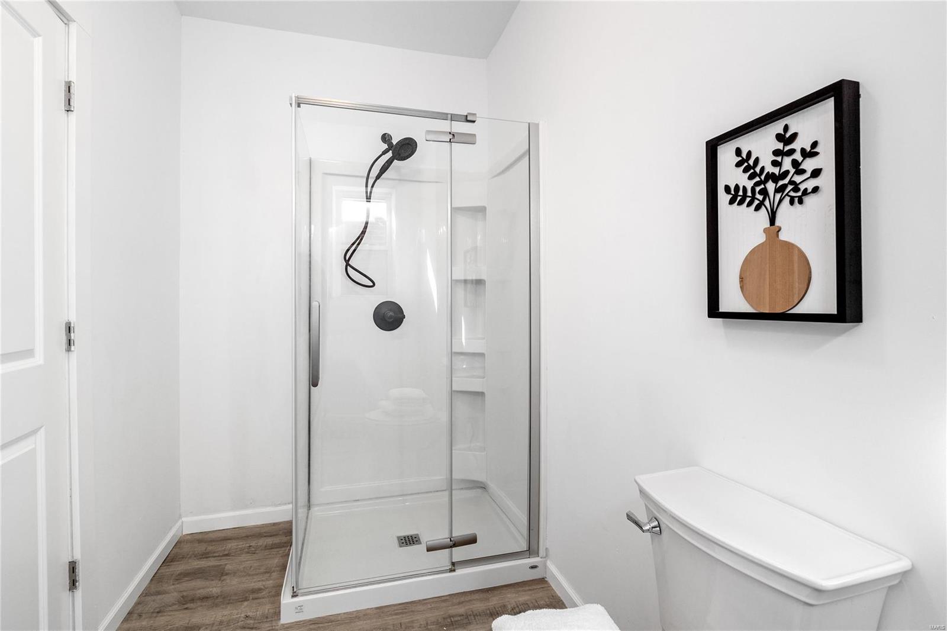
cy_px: 316
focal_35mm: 16
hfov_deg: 96.7
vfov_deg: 73.7
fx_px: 421
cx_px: 474
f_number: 6.3
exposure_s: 1/30
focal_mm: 8
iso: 400
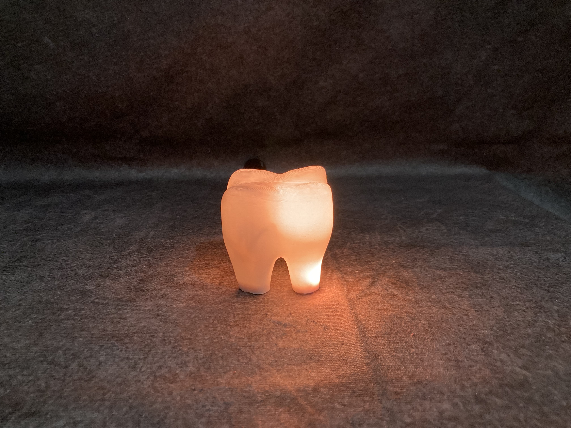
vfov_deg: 49.7
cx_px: 286
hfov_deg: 63.4
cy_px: 214
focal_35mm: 28
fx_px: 462
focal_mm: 3.99
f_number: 1.8
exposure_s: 1/30
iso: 500
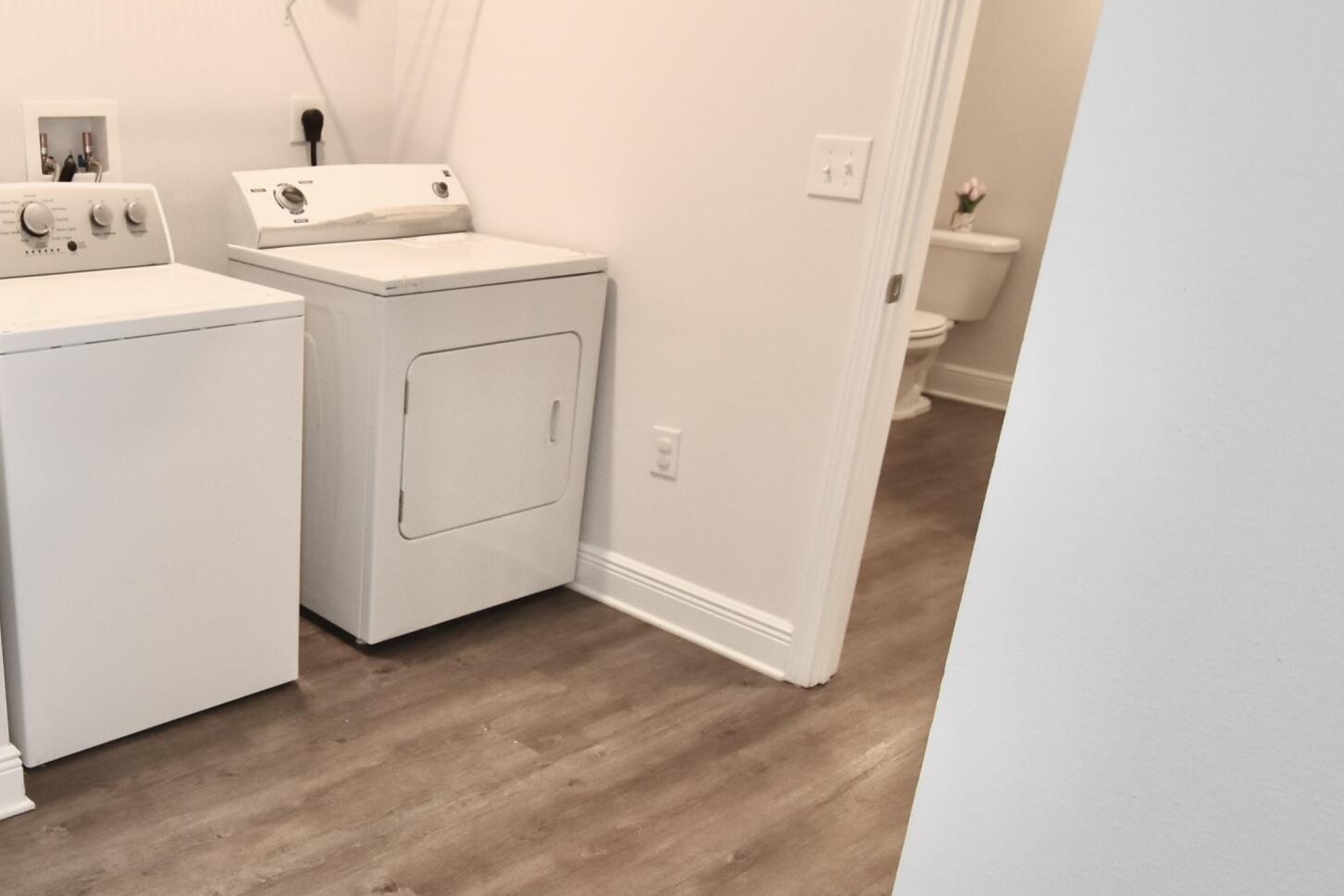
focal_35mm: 31
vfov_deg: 42.2
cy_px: 517
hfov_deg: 56.7
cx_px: 307
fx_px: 1157
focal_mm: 10
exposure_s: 1/60
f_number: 3.5
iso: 800
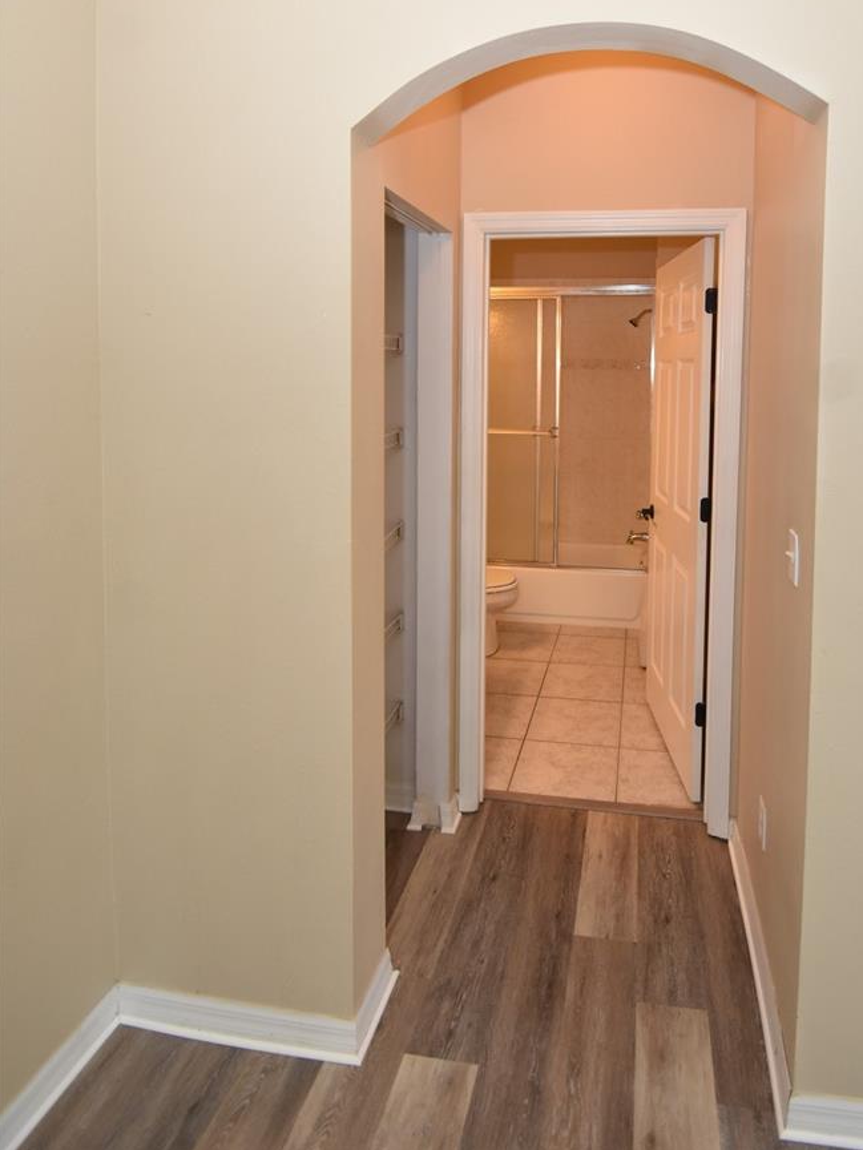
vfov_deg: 79.5
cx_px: 528
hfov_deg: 65.2
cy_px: 402
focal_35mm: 20
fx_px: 665
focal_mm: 10
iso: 400
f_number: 4
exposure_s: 1/60
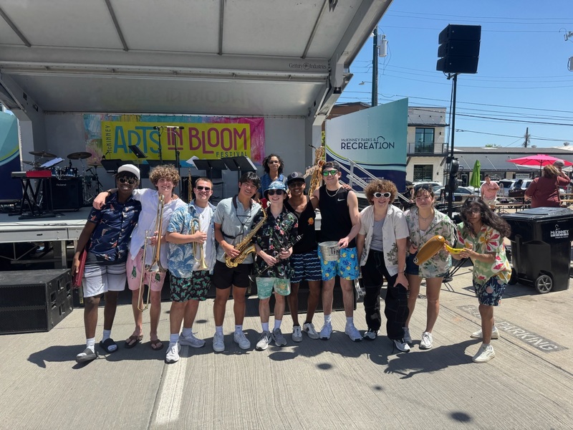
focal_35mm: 24
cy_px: 215
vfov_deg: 56.8
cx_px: 286
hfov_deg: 71.6
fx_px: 397
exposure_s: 1/2959
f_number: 1.78
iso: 80
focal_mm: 6.76
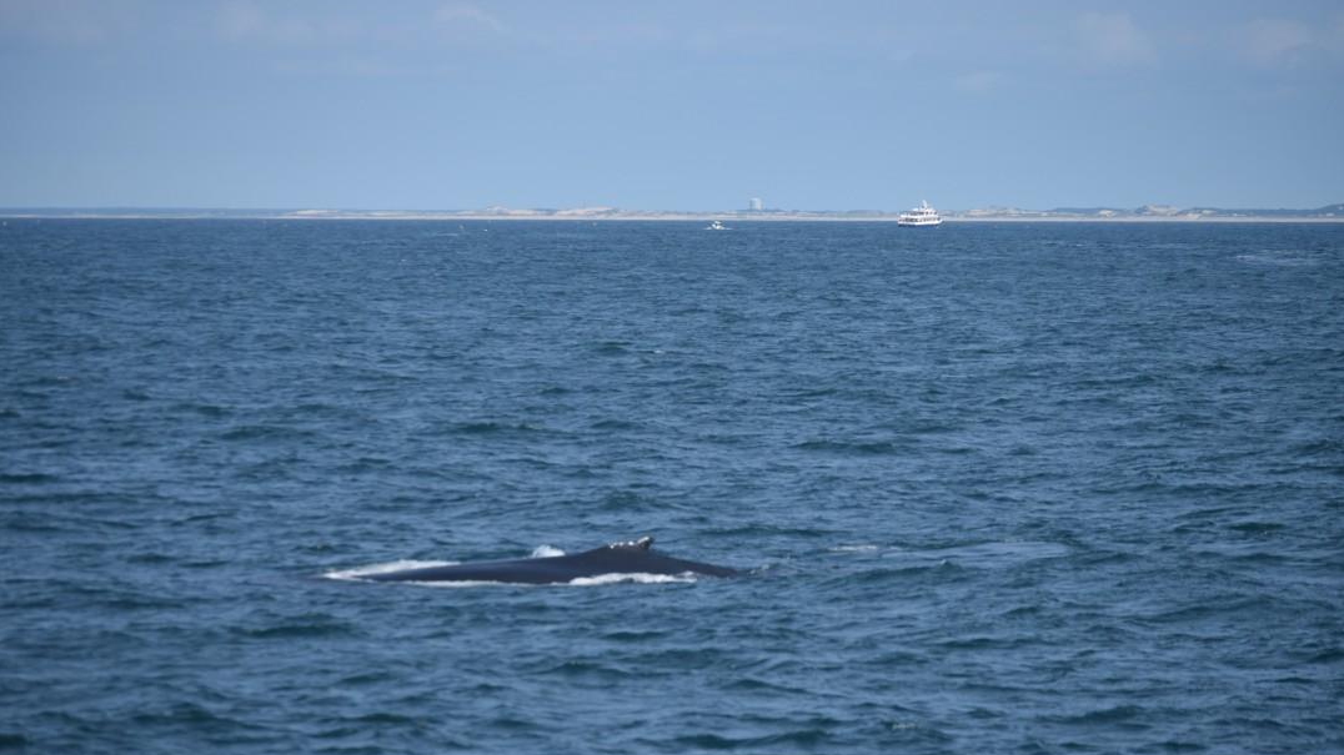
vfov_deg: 5.0
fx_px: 8713
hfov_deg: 8.8
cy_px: 439
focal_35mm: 245
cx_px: 672
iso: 200
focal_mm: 155
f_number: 5.6
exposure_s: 1/1600
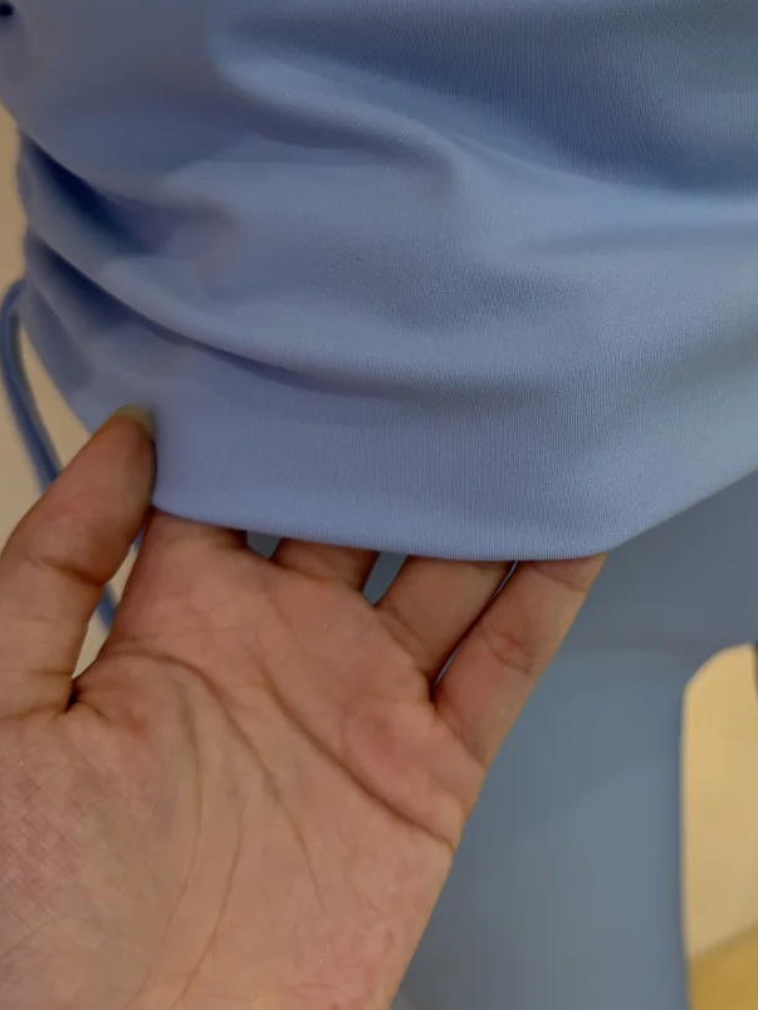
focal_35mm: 43
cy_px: 247
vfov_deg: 42.4
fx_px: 1255
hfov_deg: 32.7
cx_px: 597
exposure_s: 1/100
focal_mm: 6.76
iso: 50
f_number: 1.78
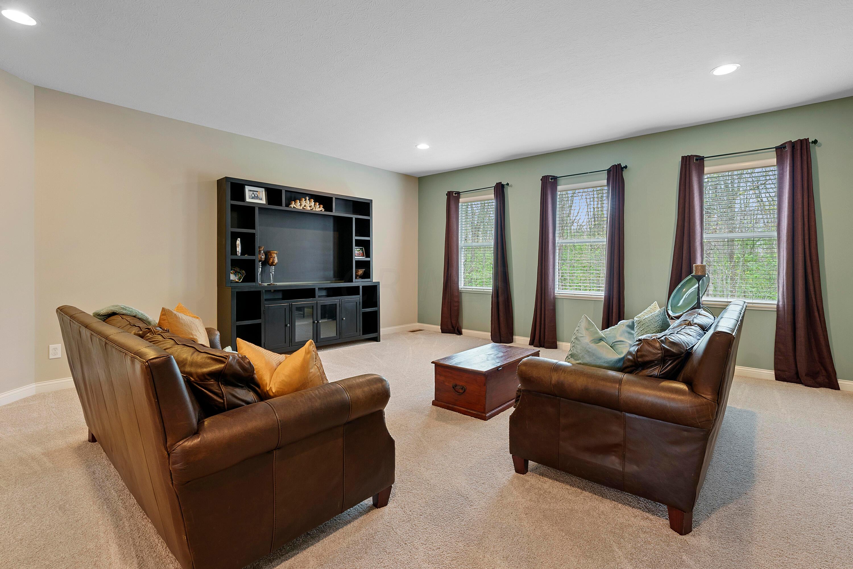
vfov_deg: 73.8
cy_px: 284
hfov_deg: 96.7
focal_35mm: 16
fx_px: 379
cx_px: 426
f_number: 9
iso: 640
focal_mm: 16
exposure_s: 1
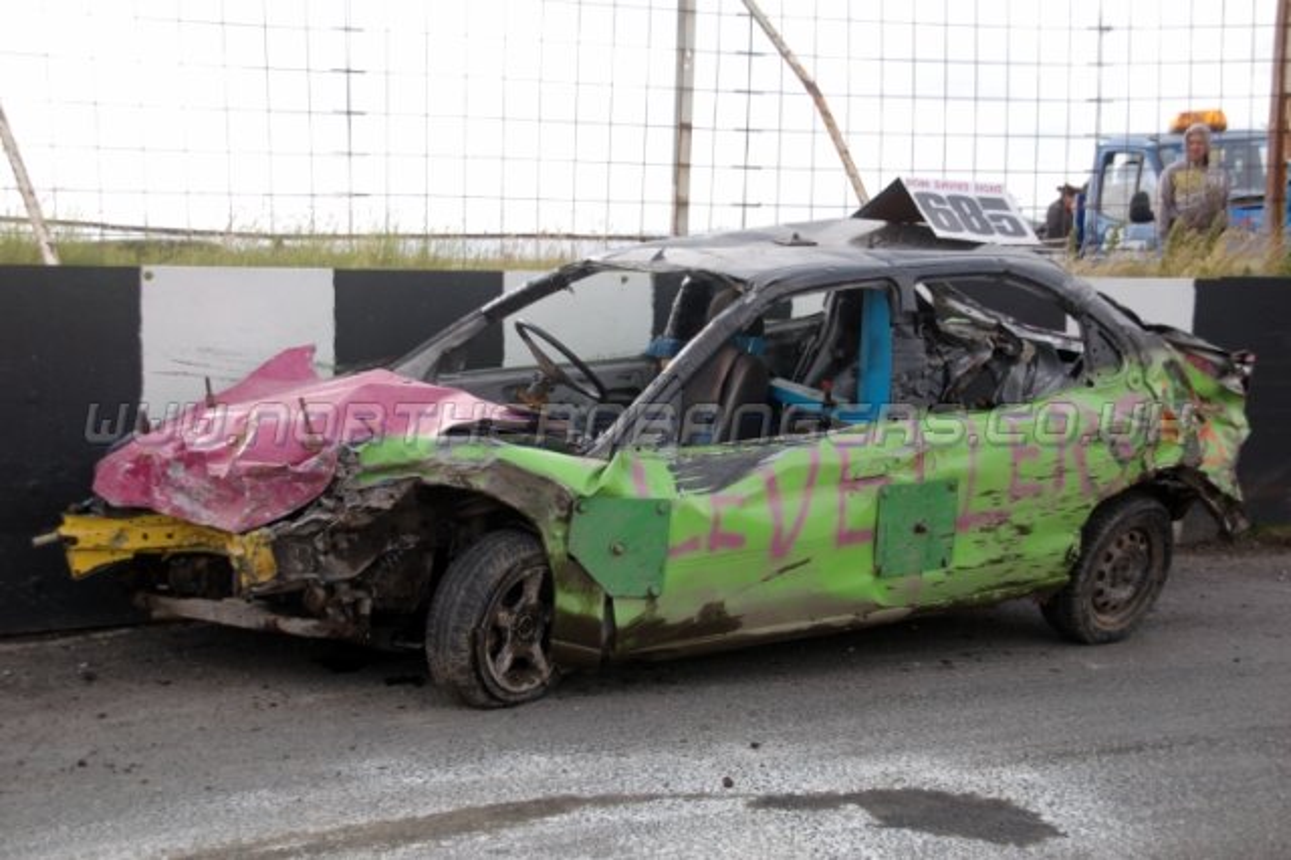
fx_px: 1828
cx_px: 646
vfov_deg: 26.5
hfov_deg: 38.9
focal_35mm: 51
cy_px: 430
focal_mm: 34
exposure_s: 1/500
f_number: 4.5
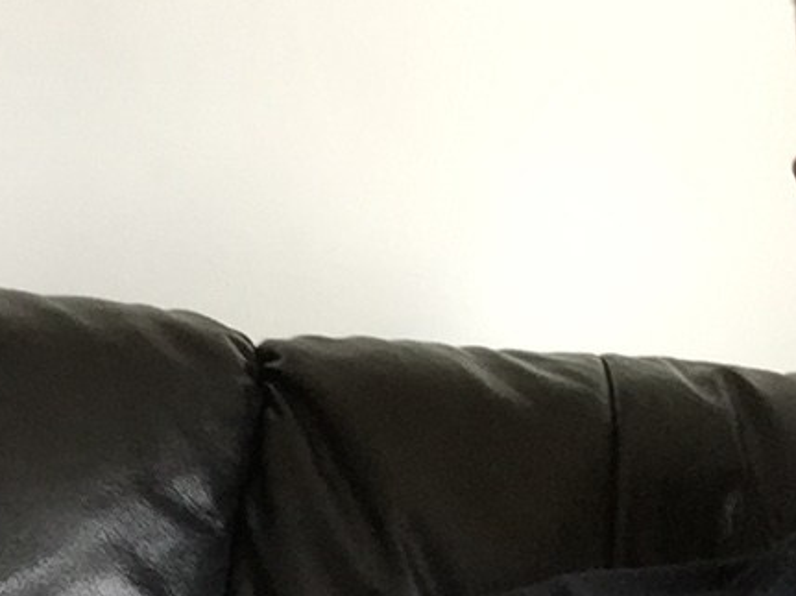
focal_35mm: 92
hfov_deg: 21.2
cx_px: 253
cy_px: 611
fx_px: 2115
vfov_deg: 15.7
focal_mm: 2.65
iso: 50
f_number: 2.2
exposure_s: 1/30
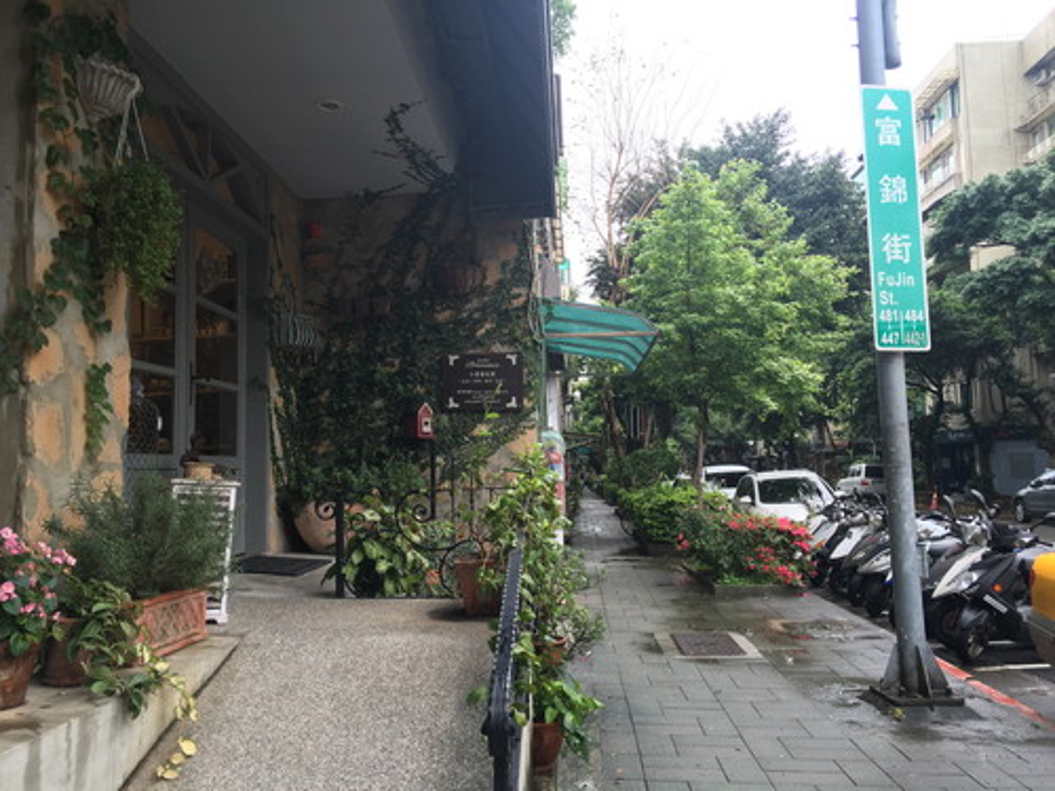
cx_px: 528
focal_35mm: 29
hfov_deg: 61.7
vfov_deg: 48.2
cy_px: 396
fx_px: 884
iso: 25
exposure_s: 1/121
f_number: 2.2
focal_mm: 4.15
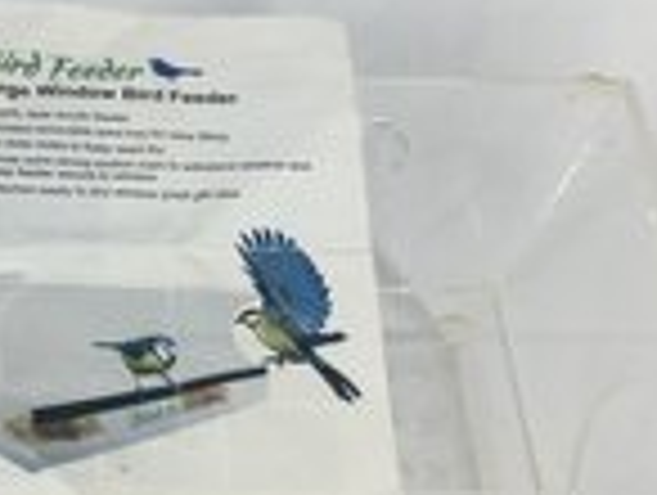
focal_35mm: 68
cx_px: 29
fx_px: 1293
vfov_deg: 21.7
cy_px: 241
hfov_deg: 27.2
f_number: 2.2
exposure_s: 1/128
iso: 32
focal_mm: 4.15
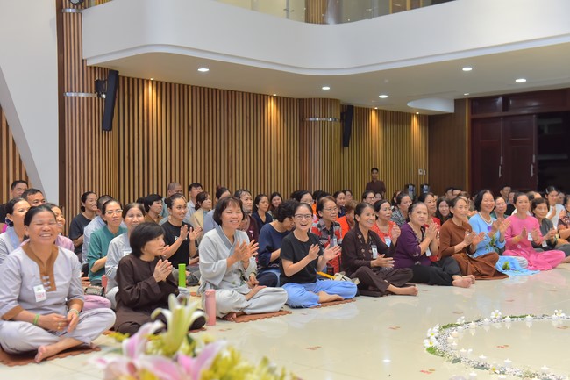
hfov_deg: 43.6
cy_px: 190
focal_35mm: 45
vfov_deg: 29.8
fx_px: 712
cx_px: 285
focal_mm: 45
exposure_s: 1/160
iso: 1250
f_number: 4
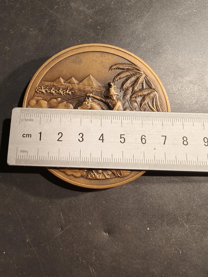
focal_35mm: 23
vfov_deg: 73.9
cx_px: 104
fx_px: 184
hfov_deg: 58.9
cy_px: 138
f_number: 2
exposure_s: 1/60.3
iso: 160
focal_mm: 2.32
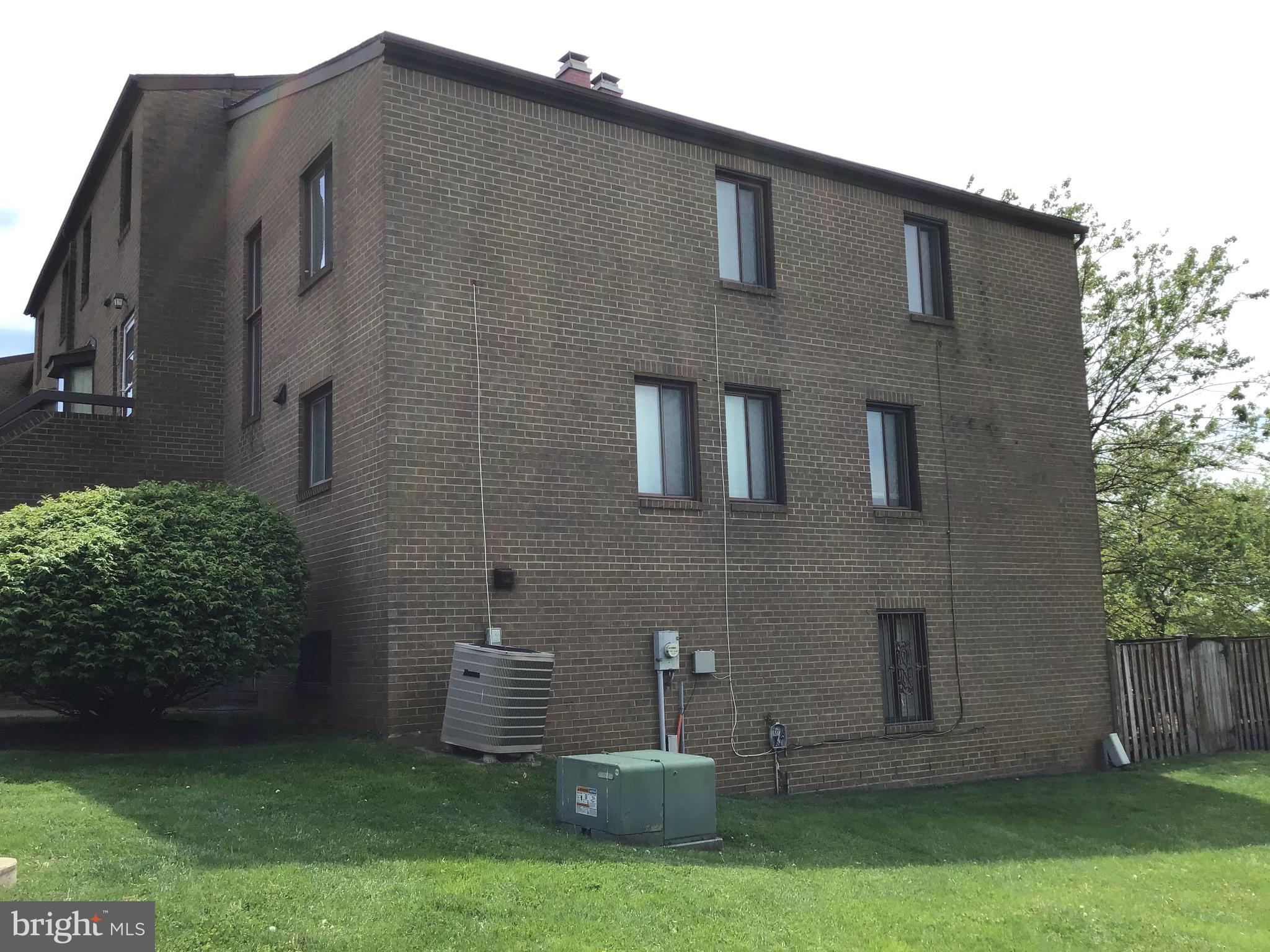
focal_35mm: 31
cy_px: 476
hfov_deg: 58.4
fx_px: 1137
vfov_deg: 45.4
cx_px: 635
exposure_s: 1/727
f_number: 2.4
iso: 25
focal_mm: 3.3
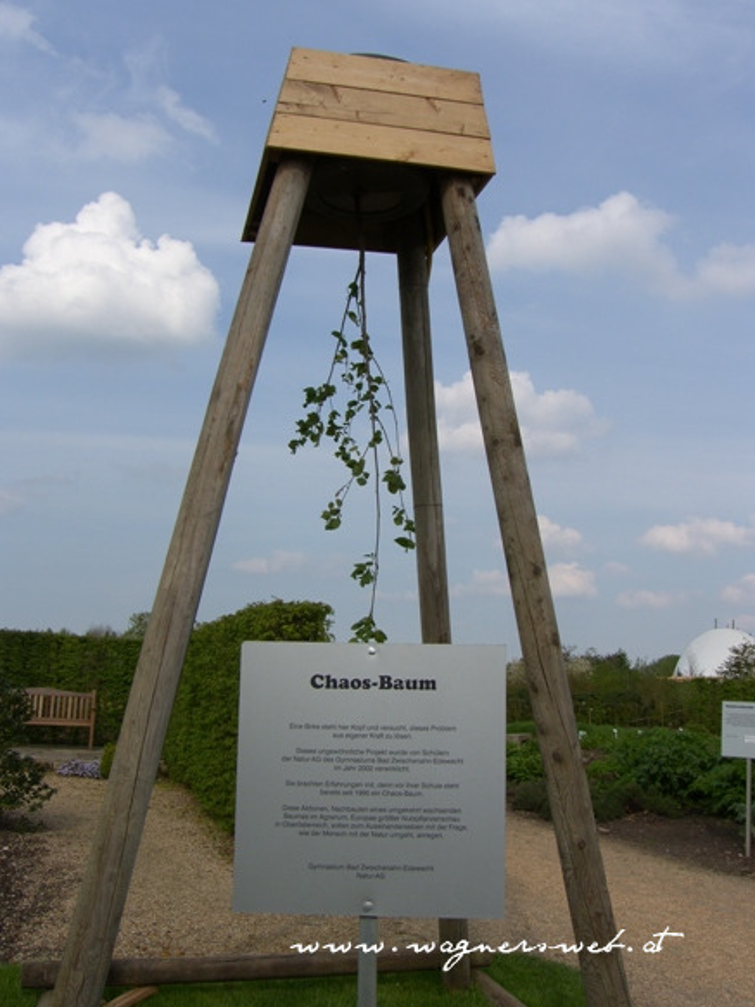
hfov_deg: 39.6
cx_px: 368
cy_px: 501
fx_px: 1047
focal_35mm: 36
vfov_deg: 51.4
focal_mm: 9
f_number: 8
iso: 50
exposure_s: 1/320
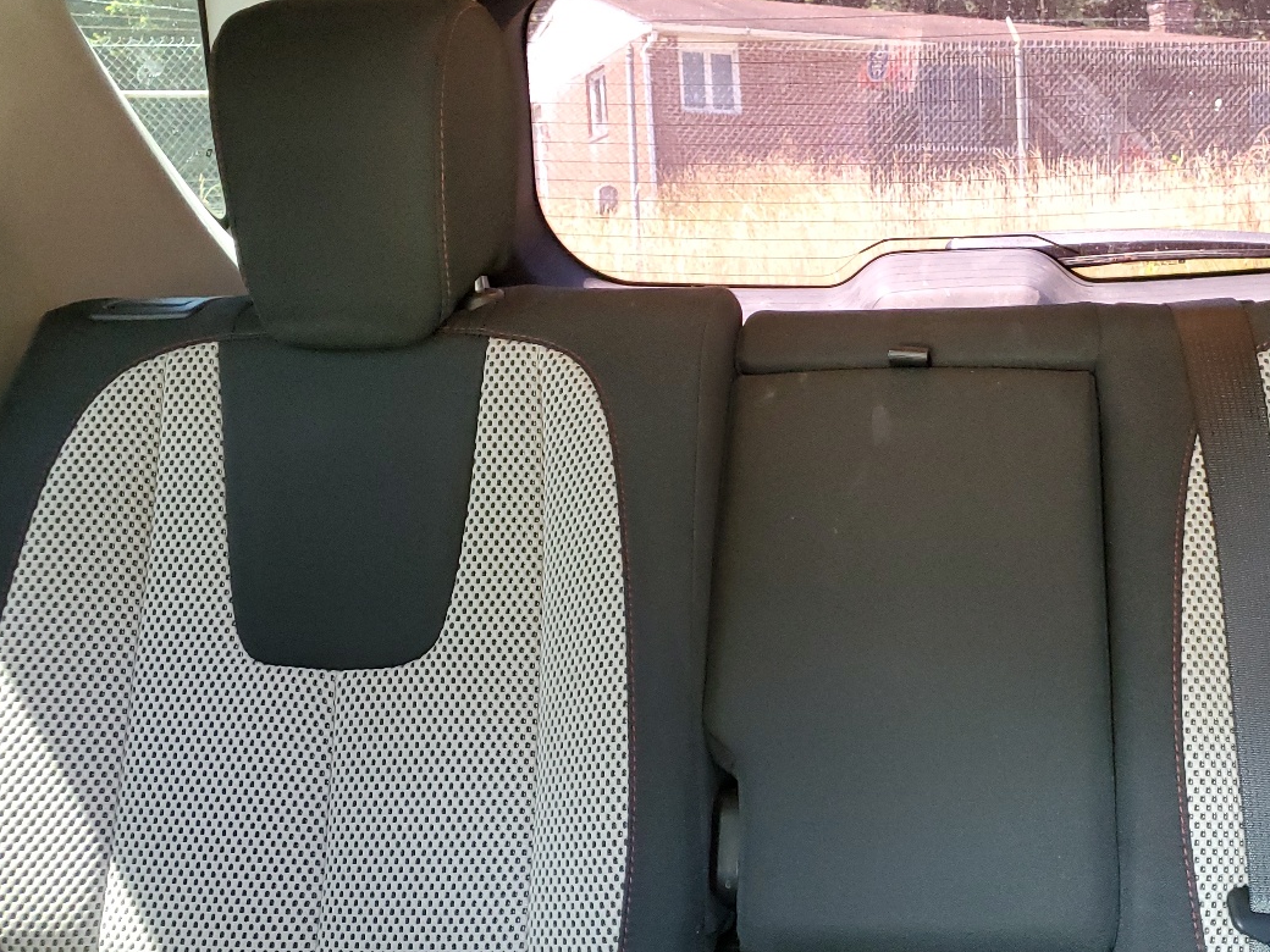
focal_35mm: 40
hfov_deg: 45.5
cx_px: 921
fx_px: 1468
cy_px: 590
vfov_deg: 35.8
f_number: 1.5
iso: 385
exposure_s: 1/60.2
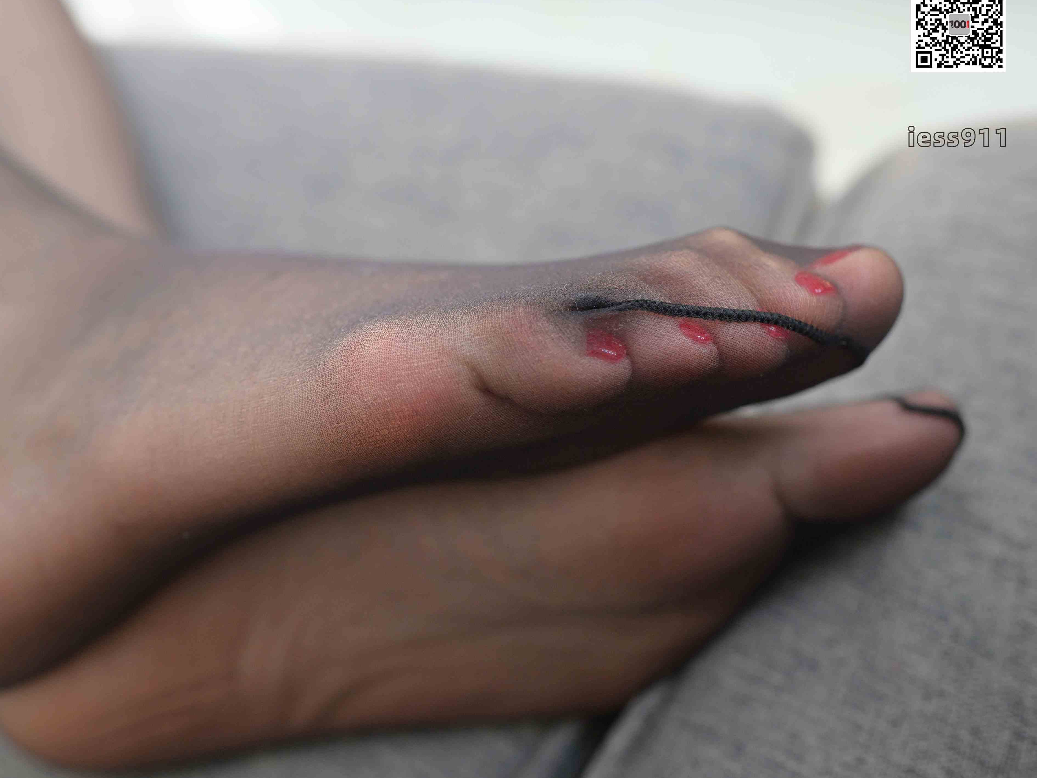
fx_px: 1228
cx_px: 412
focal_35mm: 41
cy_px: 363
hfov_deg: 45.5
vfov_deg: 35.1
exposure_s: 1/200
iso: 1000
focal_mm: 35
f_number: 3.2
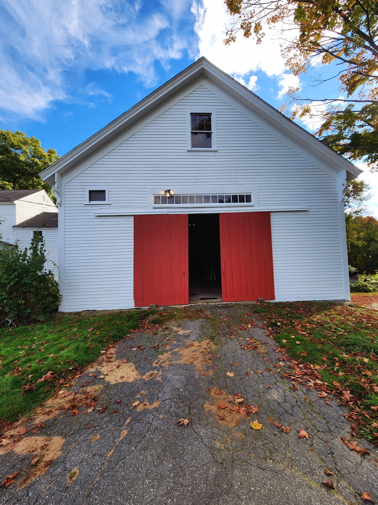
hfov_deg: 89.9
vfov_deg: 106.2
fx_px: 189
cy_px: 252
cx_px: 189
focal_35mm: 13
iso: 50
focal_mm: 2.2
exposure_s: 1/1087
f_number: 2.2
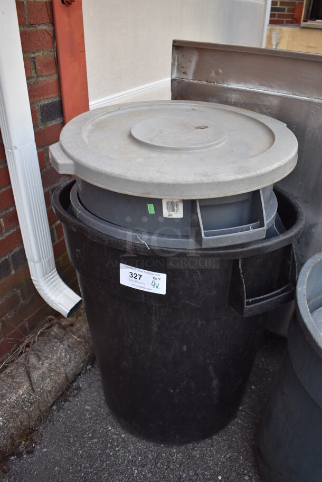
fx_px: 362
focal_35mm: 27
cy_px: 241
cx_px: 161
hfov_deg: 48.0
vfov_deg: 67.3
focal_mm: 18
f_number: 3.5
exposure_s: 1/250
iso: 640
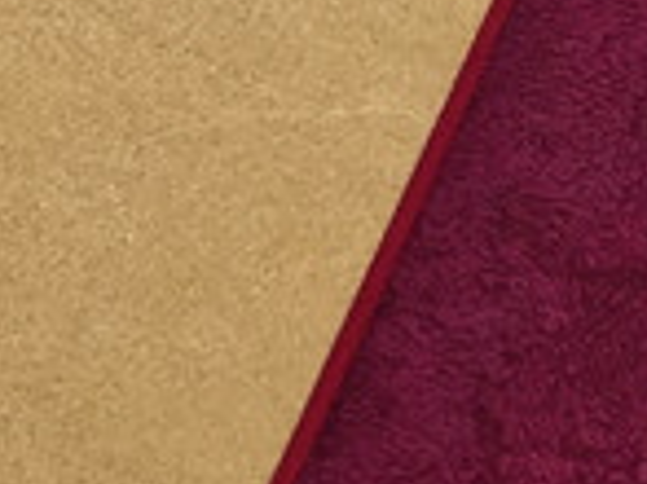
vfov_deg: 8.8
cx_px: -911
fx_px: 2913
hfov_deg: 10.8
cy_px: -598
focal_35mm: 156
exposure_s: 1/100
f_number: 2.2
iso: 40
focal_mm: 4.15
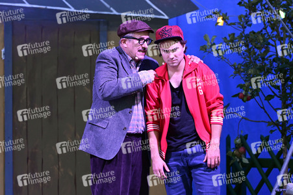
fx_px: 1627
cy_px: 98
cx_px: 146
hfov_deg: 10.3
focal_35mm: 200
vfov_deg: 6.9
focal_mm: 200
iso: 2500
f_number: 2.8
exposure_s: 1/400
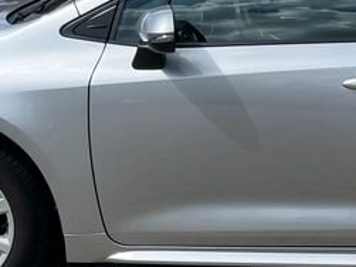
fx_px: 1090
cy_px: 30
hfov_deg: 17.9
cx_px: 387
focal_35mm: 106
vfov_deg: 13.8
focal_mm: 5.1
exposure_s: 1/3521
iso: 50
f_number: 1.6
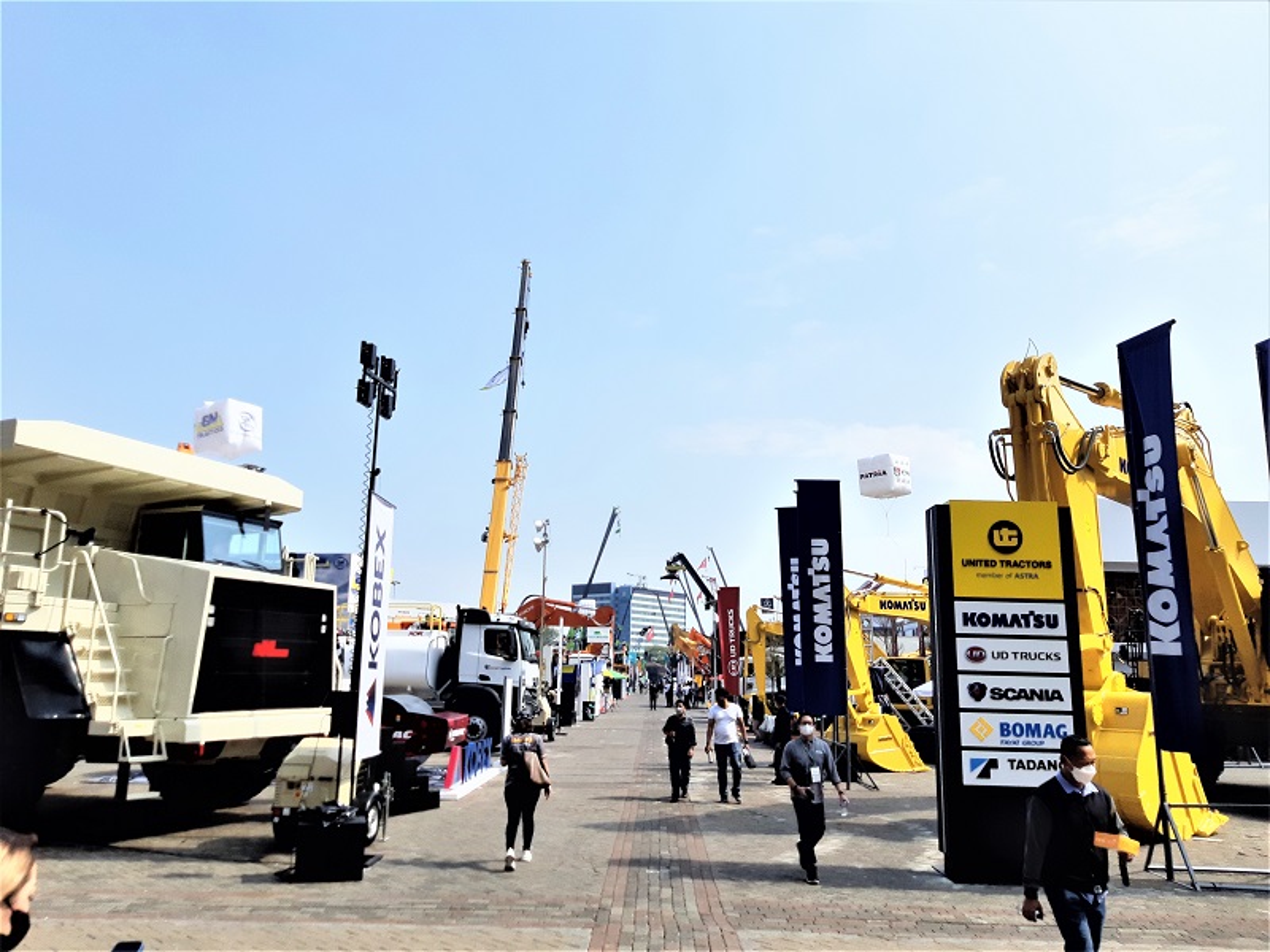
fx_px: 954
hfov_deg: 67.3
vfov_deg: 53.1
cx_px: 635
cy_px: 476
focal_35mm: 26
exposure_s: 1/2740
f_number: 1.7
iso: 40
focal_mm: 3.93
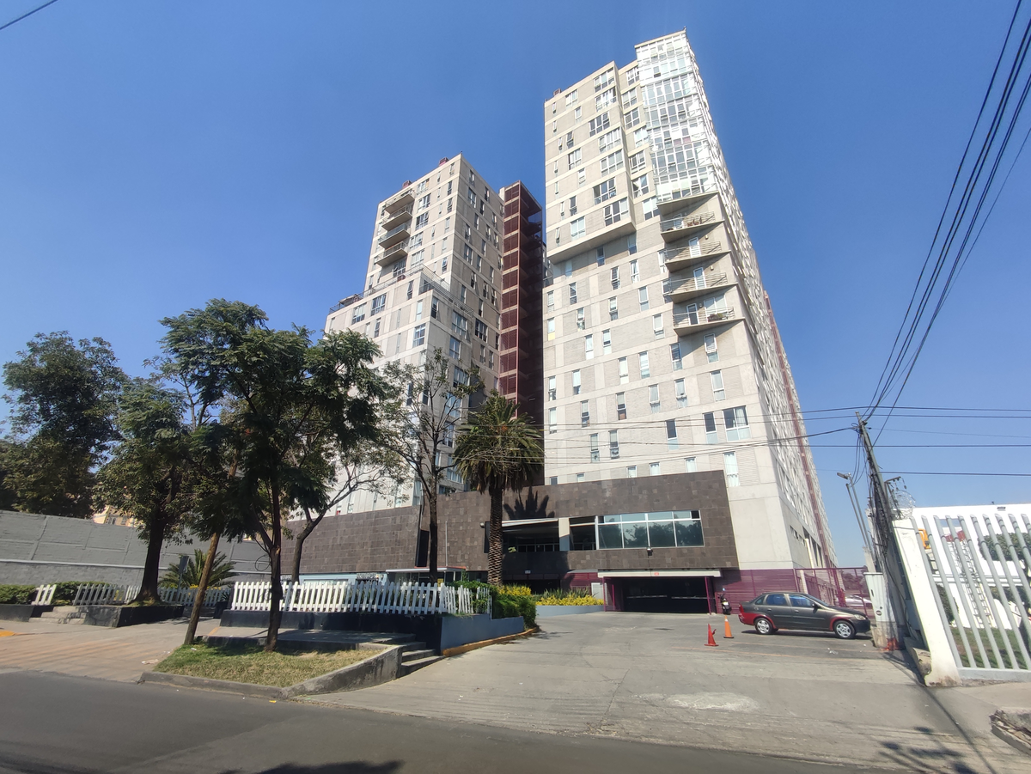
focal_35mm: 16
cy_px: 387
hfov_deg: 94.5
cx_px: 516
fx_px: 477
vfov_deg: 78.1
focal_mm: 1.65
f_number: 2.2
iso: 50
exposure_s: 1/1190
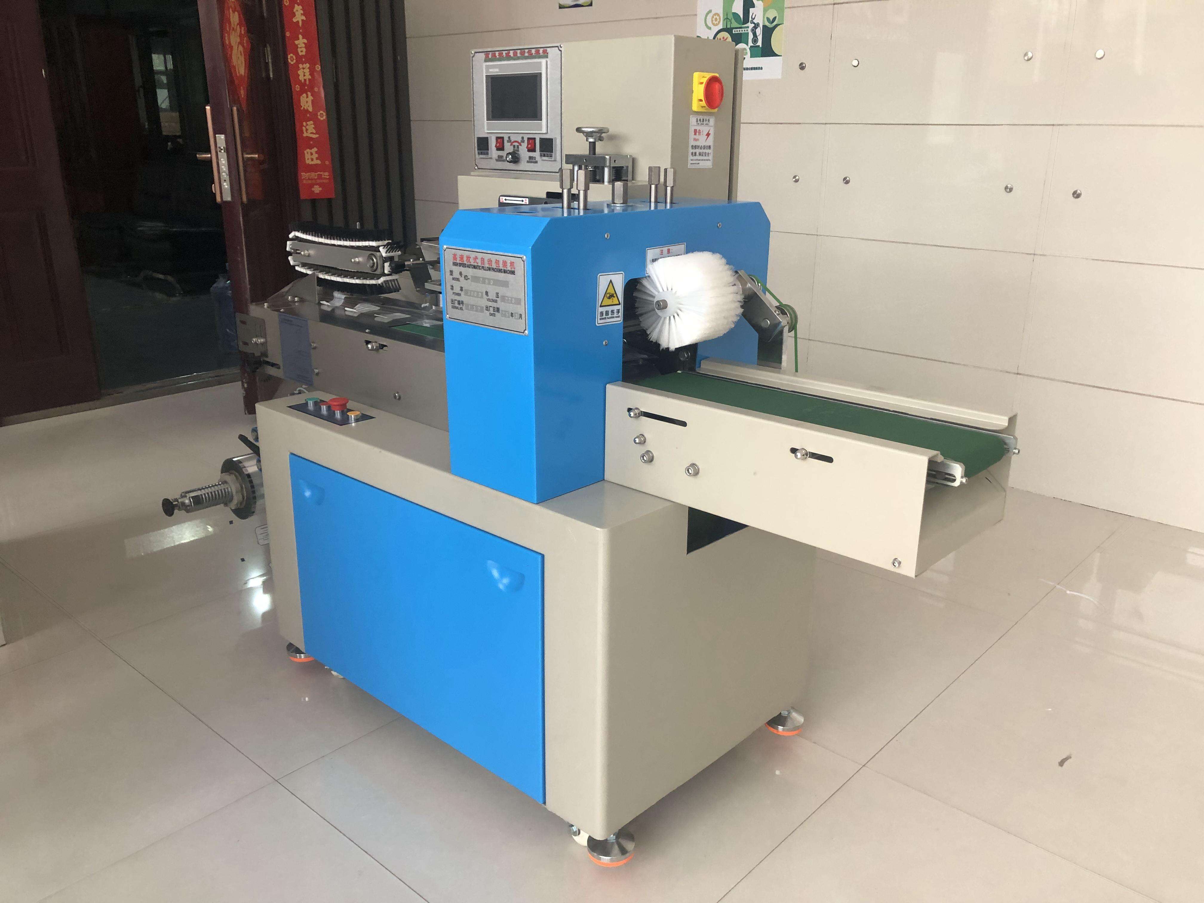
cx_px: 602
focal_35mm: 28
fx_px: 974
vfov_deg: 49.7
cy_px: 452
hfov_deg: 63.4
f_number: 1.8
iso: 40
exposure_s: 1/25
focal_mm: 3.99
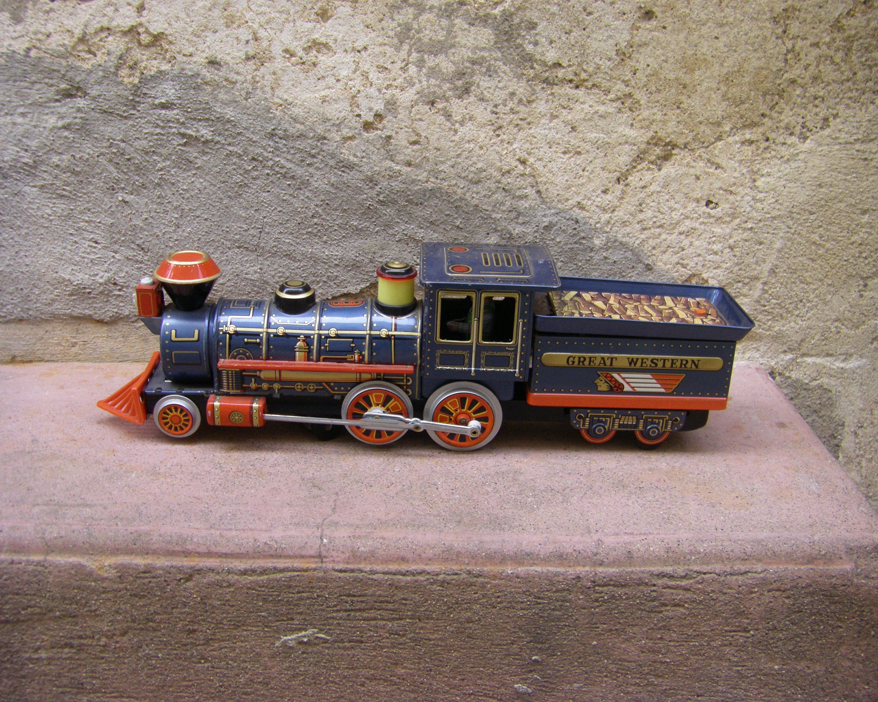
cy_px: 355
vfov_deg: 37.3
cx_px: 452
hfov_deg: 45.8
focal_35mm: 40
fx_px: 1039
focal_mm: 6.3
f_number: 3.5
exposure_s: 1/50
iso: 160
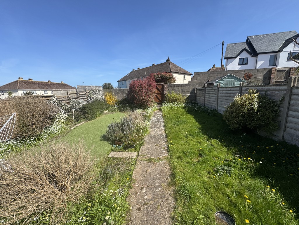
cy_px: 112
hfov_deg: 102.1
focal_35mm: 14
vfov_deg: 85.7
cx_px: 150
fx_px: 121
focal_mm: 2.22
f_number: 2.2
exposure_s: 1/1346
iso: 50
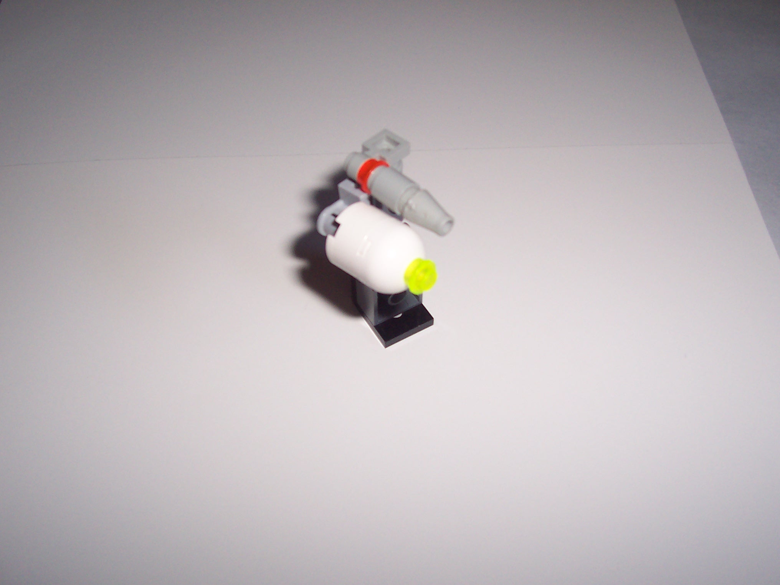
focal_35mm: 37
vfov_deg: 38.7
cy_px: 292
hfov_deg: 50.1
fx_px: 834
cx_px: 390
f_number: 2.8
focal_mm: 5.6
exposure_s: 1/60
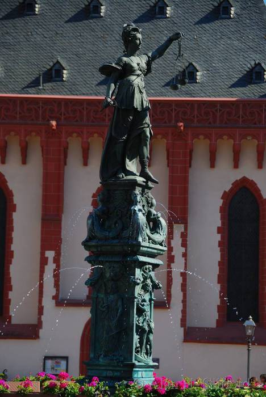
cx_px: 133
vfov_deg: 15.2
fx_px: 1493
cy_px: 198
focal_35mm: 135
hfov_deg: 10.2
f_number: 5.3
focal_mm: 90
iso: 110
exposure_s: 1/400
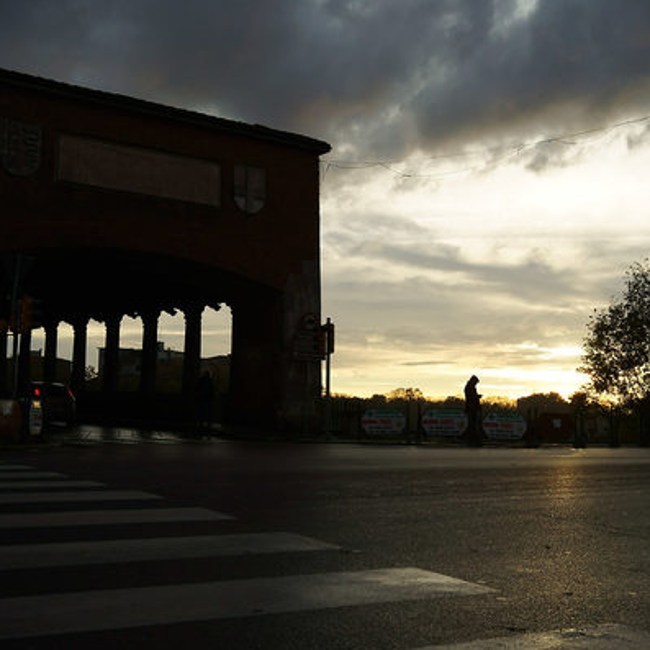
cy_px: 326
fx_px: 956
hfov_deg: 37.6
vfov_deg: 37.6
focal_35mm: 45
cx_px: 319
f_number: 9
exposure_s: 1/200
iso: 200
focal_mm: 35
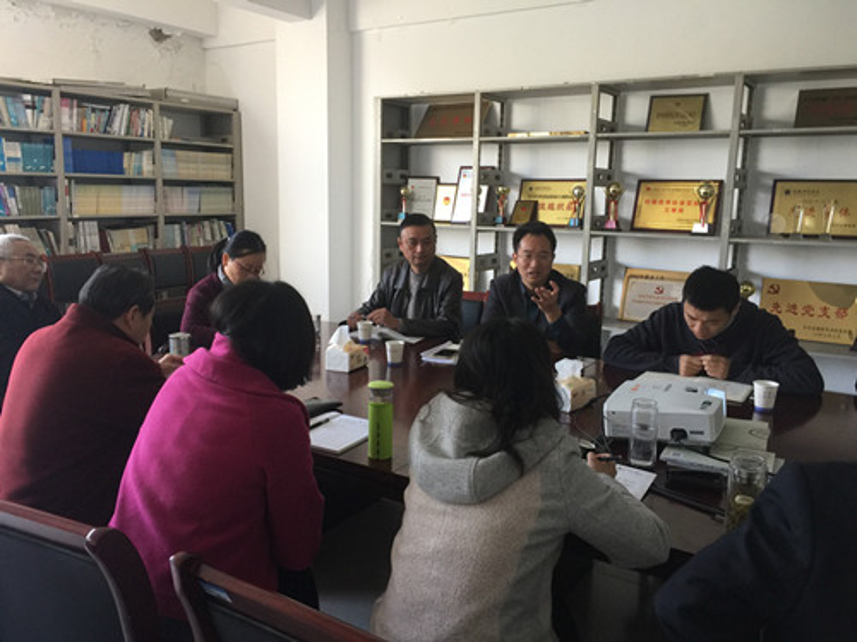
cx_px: 428
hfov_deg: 61.7
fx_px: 718
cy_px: 321
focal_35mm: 29
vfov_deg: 48.2
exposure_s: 1/33
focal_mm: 4.15
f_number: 2.2
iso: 64
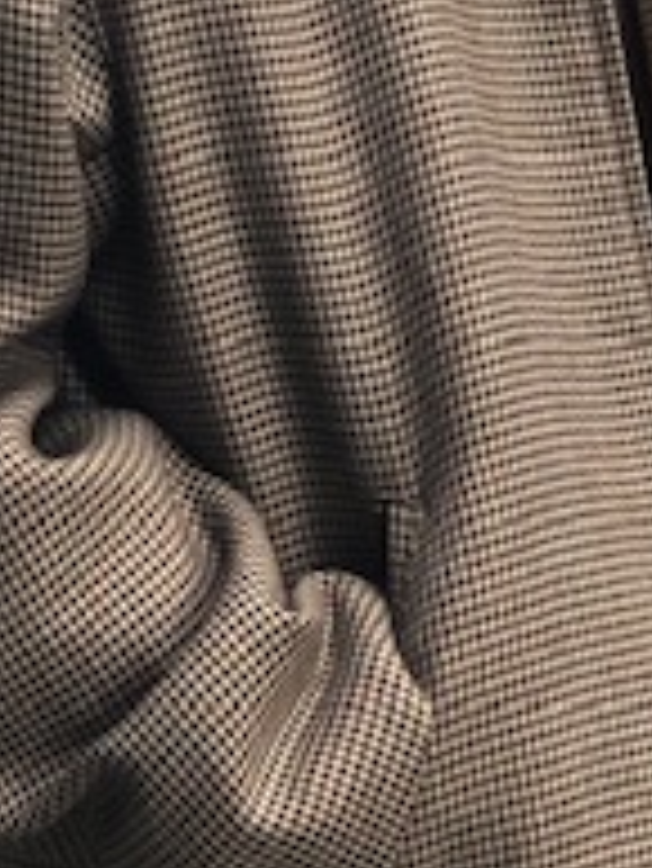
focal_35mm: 172
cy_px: 702
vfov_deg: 11.4
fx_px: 4315
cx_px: 540
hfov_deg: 8.6
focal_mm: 6
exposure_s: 1/60
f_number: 2.4
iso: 32
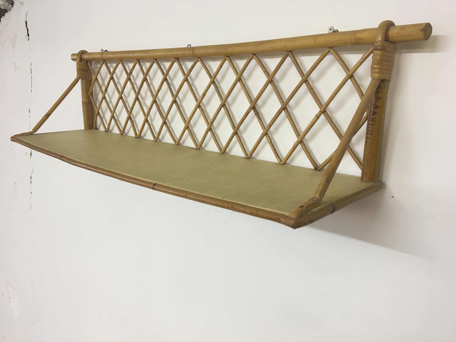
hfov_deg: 61.7
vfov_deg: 48.2
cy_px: 171
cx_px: 228
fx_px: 382
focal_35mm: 29
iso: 100
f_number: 2.2
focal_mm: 4.15
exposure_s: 1/33
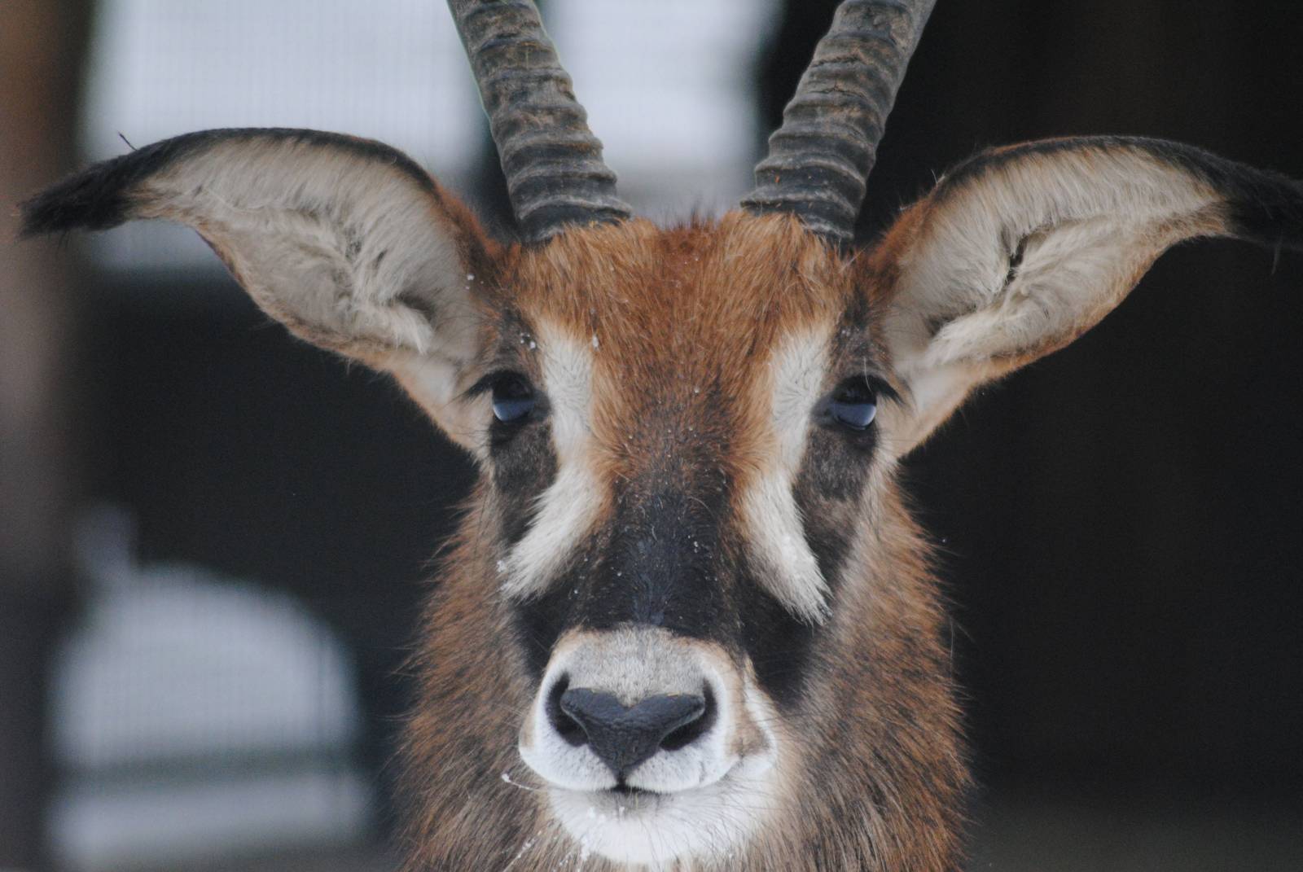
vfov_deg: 3.1
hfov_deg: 4.6
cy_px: 436
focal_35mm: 450
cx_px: 652
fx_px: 16307
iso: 900
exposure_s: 1/500
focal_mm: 300
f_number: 5.6
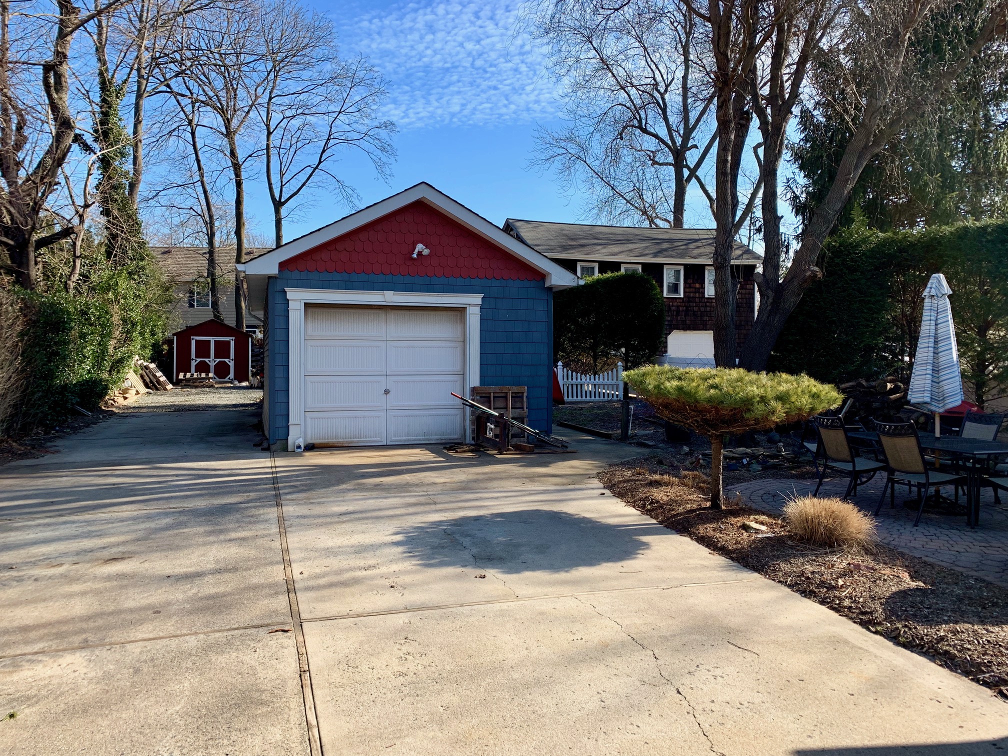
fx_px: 757
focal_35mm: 26
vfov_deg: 53.1
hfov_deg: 67.3
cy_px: 378
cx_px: 504
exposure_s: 1/1266
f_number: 1.8
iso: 25
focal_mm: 4.25
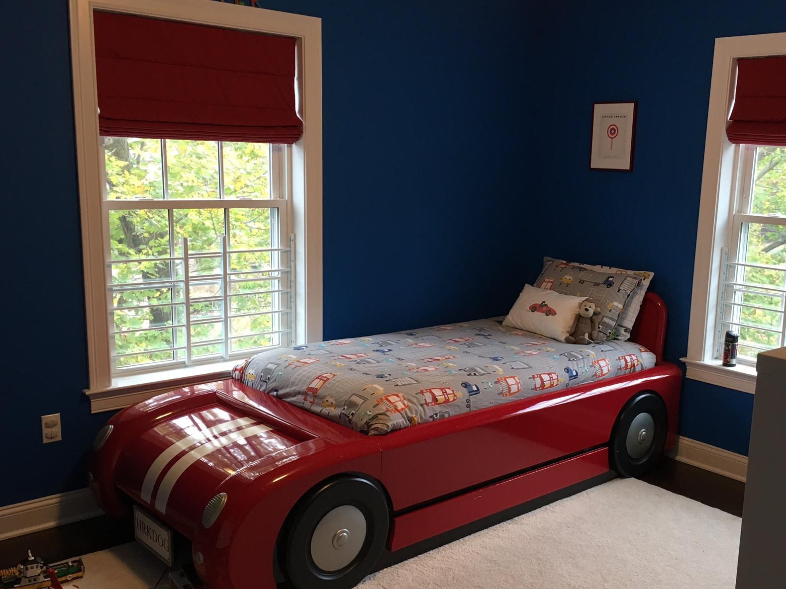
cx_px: 485
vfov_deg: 38.6
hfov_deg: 49.7
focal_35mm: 37
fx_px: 840
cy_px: 320
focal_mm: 4.15
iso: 80
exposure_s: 1/30
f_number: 2.2
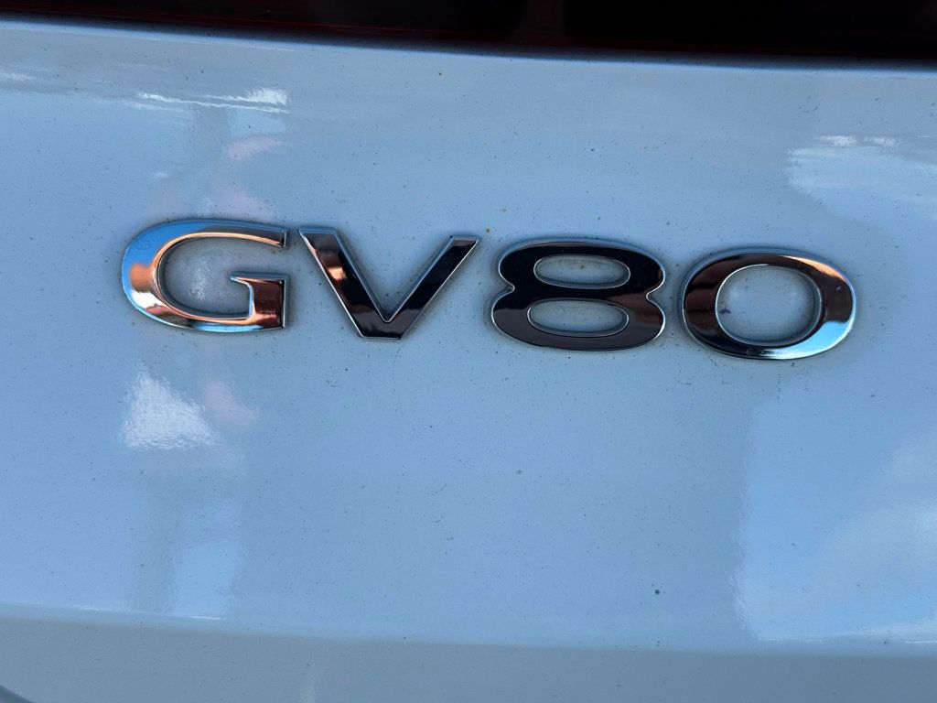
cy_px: 352
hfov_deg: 39.7
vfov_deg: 30.3
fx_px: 1299
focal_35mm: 48
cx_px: 468
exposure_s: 1/1980
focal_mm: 6.76
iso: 64
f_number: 1.78
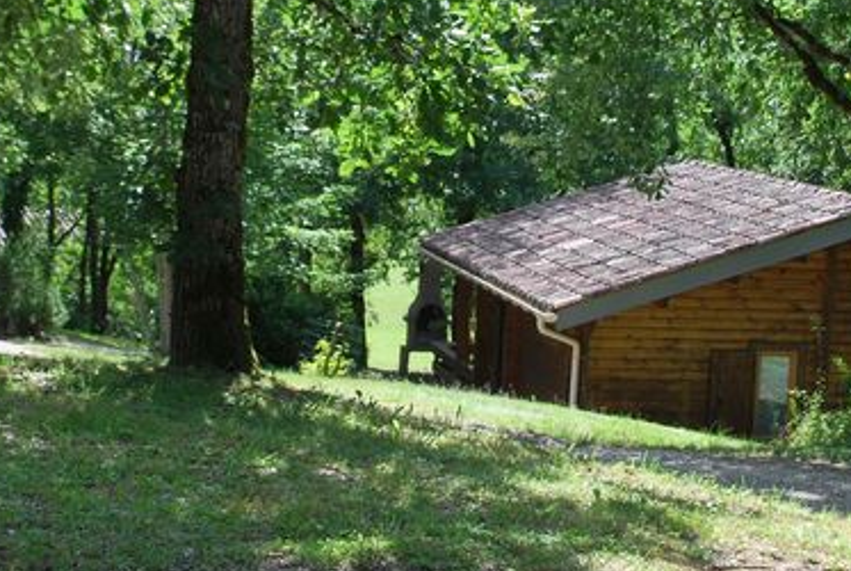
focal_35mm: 107
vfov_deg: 12.8
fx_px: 2533
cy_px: 124
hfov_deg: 19.1
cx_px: 372
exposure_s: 1/125
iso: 100
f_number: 5.6
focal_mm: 26
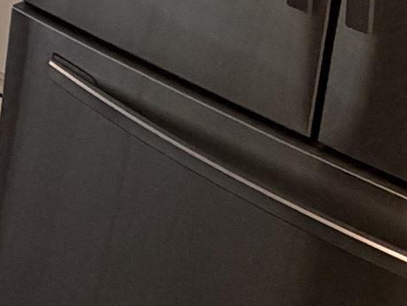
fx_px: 1094
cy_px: -364
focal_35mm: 93
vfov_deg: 13.1
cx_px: -456
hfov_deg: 15.6
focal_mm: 2.22
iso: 320
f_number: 2.2
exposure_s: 1/120
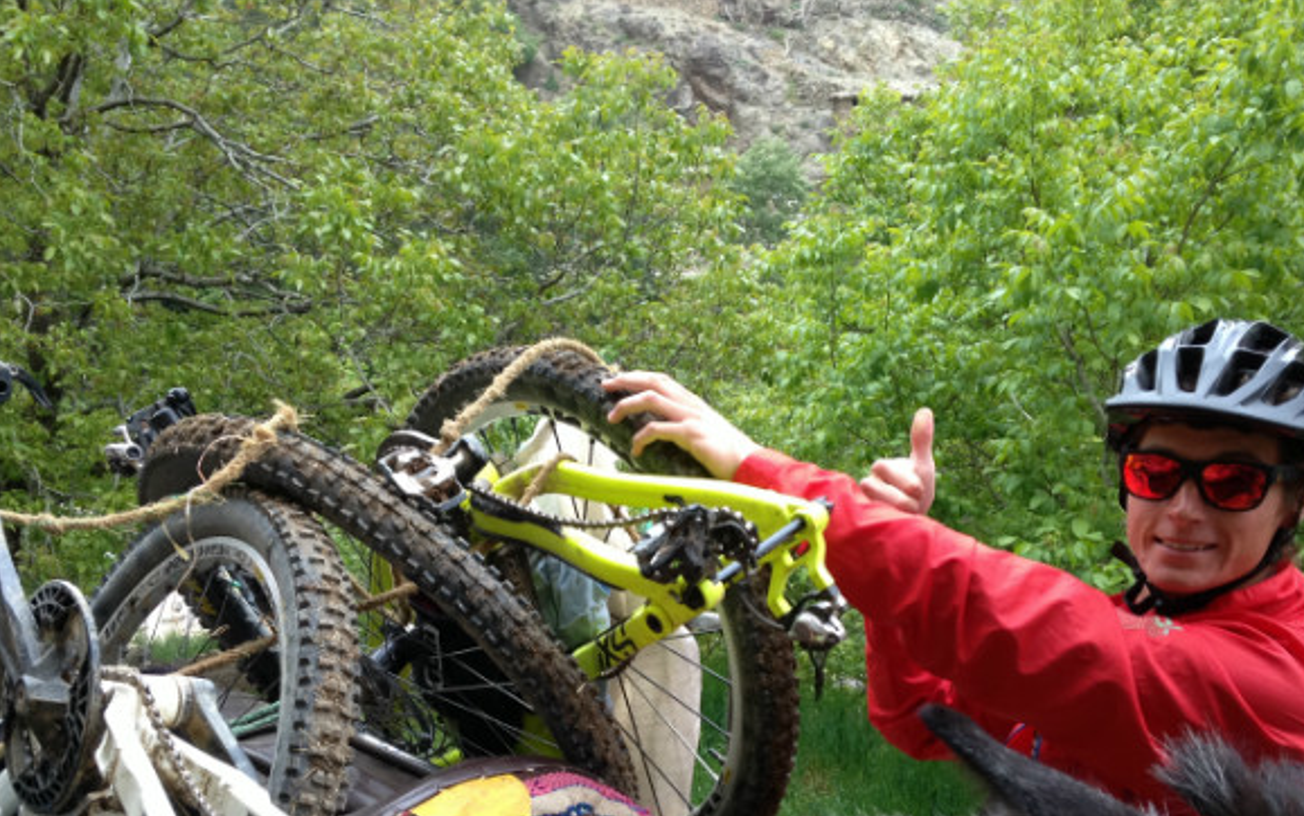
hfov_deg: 44.4
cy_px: 621
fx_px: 1599
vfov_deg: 28.1
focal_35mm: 45
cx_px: 638
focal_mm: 4.13
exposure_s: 1/120
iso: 100
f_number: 2.4
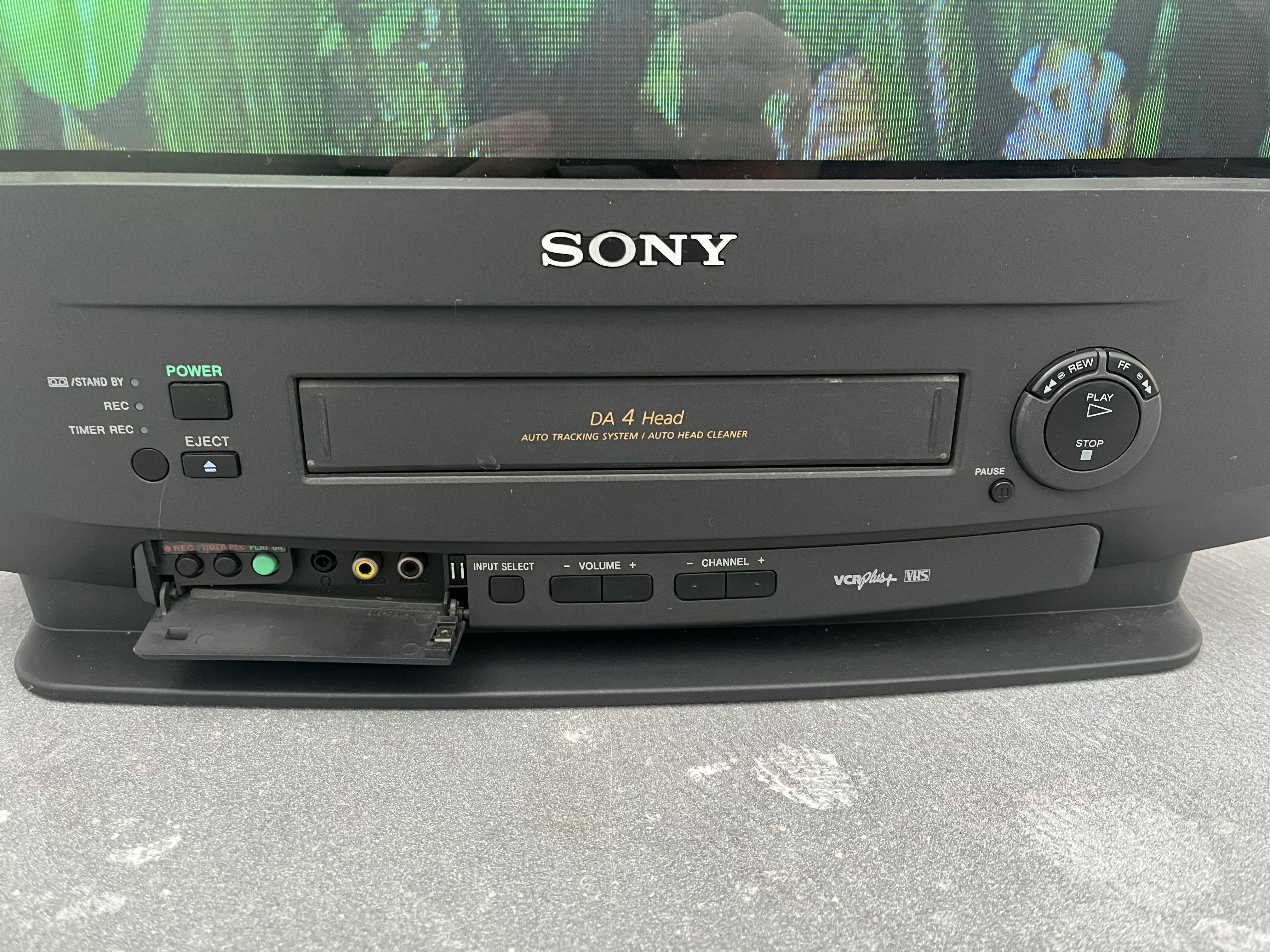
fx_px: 954
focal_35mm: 26
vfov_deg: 53.1
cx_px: 635
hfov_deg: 67.3
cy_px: 476
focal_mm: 5.1
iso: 400
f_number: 1.6
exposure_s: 1/36
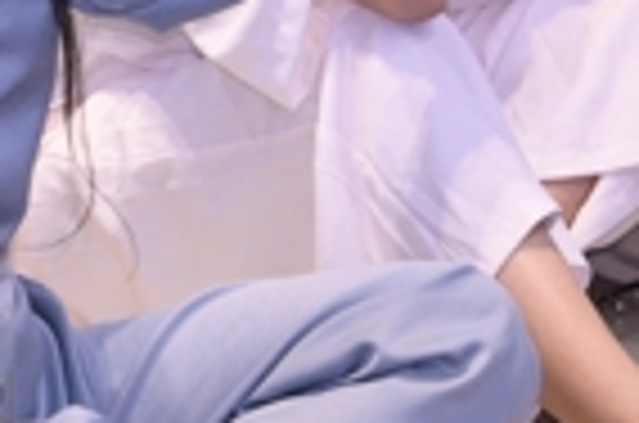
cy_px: -398
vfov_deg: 2.5
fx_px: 9741
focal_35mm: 550
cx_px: 9
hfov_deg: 3.8
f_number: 4
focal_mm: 120
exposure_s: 1/200
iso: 2000
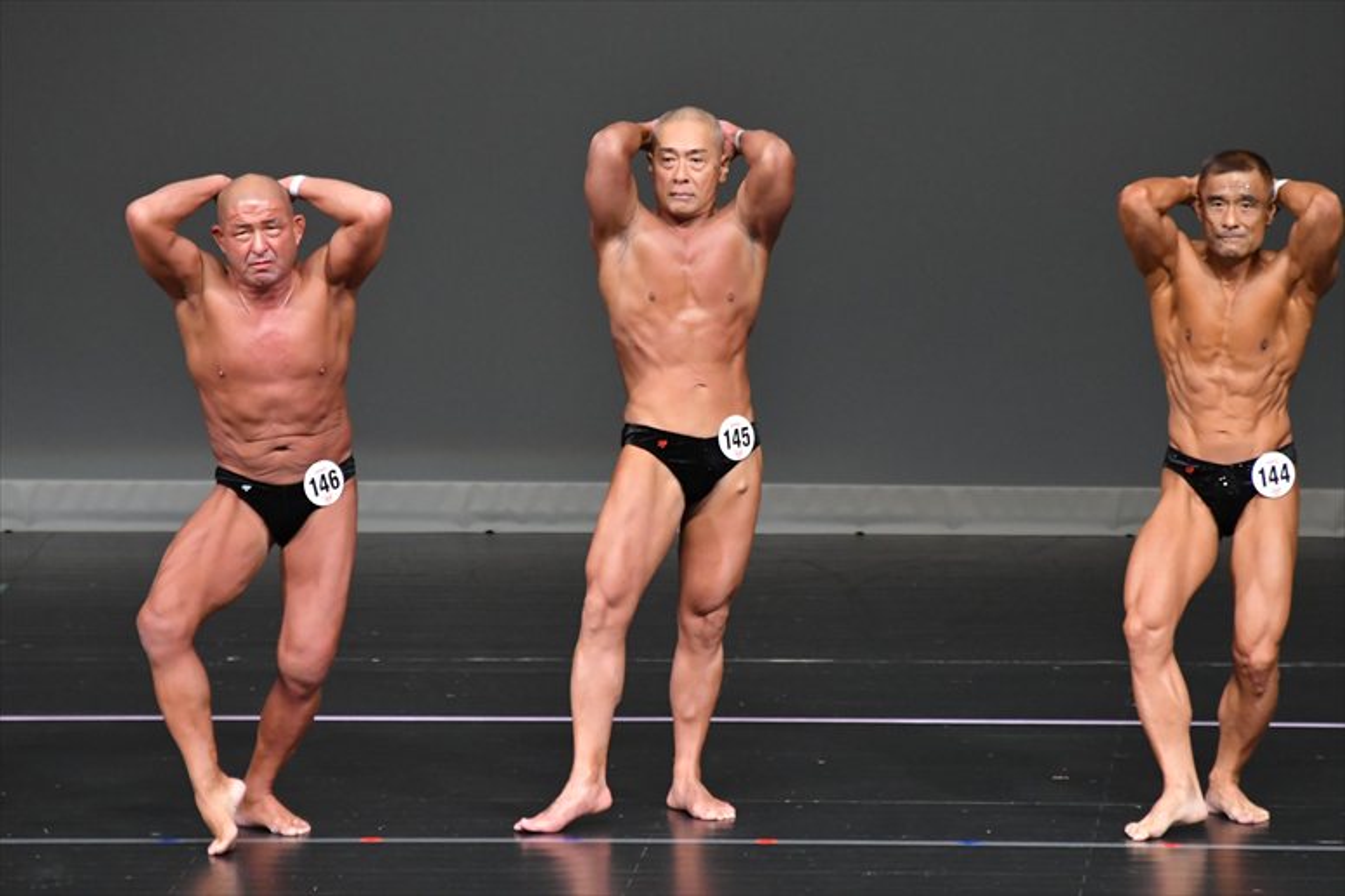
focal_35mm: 375
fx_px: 14004
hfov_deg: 5.5
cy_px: 448
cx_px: 672
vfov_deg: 3.7
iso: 4000
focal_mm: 250
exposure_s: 1/400
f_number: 5.6
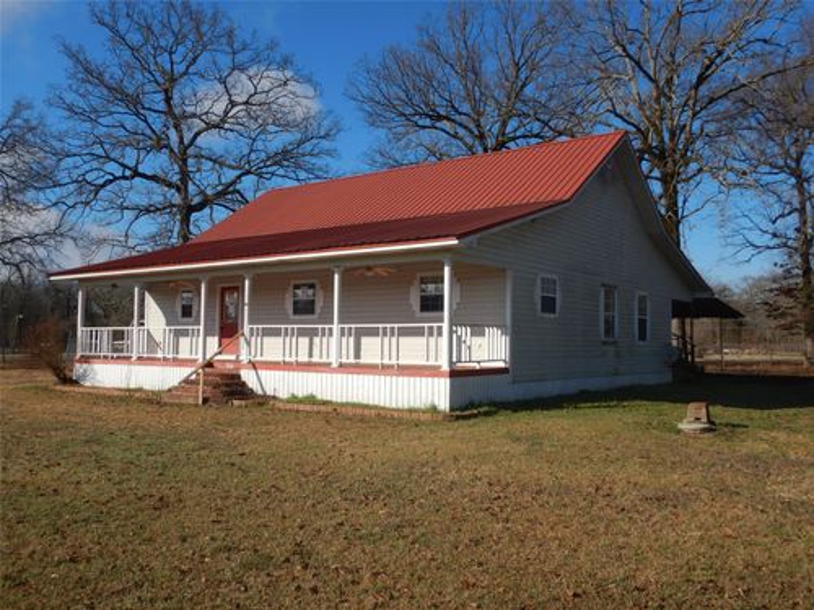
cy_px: 305
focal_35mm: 31
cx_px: 407
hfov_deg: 58.4
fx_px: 729
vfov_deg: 45.4
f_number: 4.2
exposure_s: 1/1250
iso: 125
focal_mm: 5.6
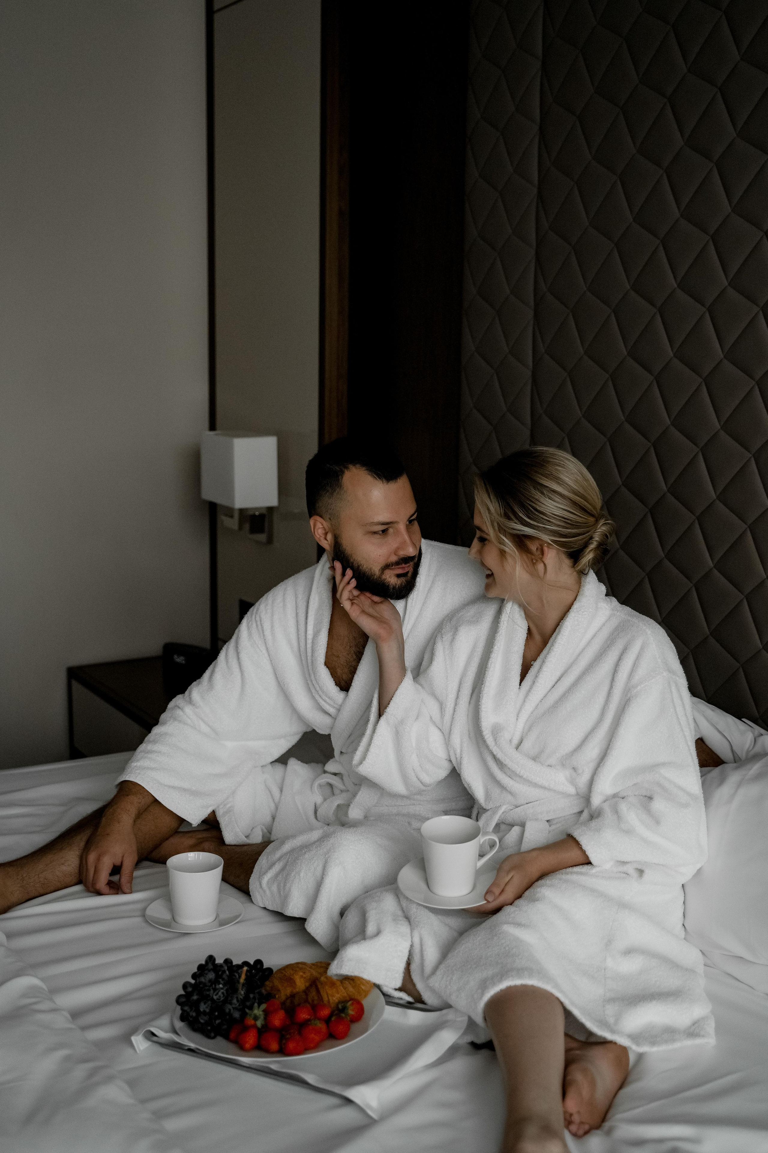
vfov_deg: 47.4
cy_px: 576
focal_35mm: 41
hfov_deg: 32.6
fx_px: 1312
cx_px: 384
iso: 1250
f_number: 2.8
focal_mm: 41
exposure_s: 1/320
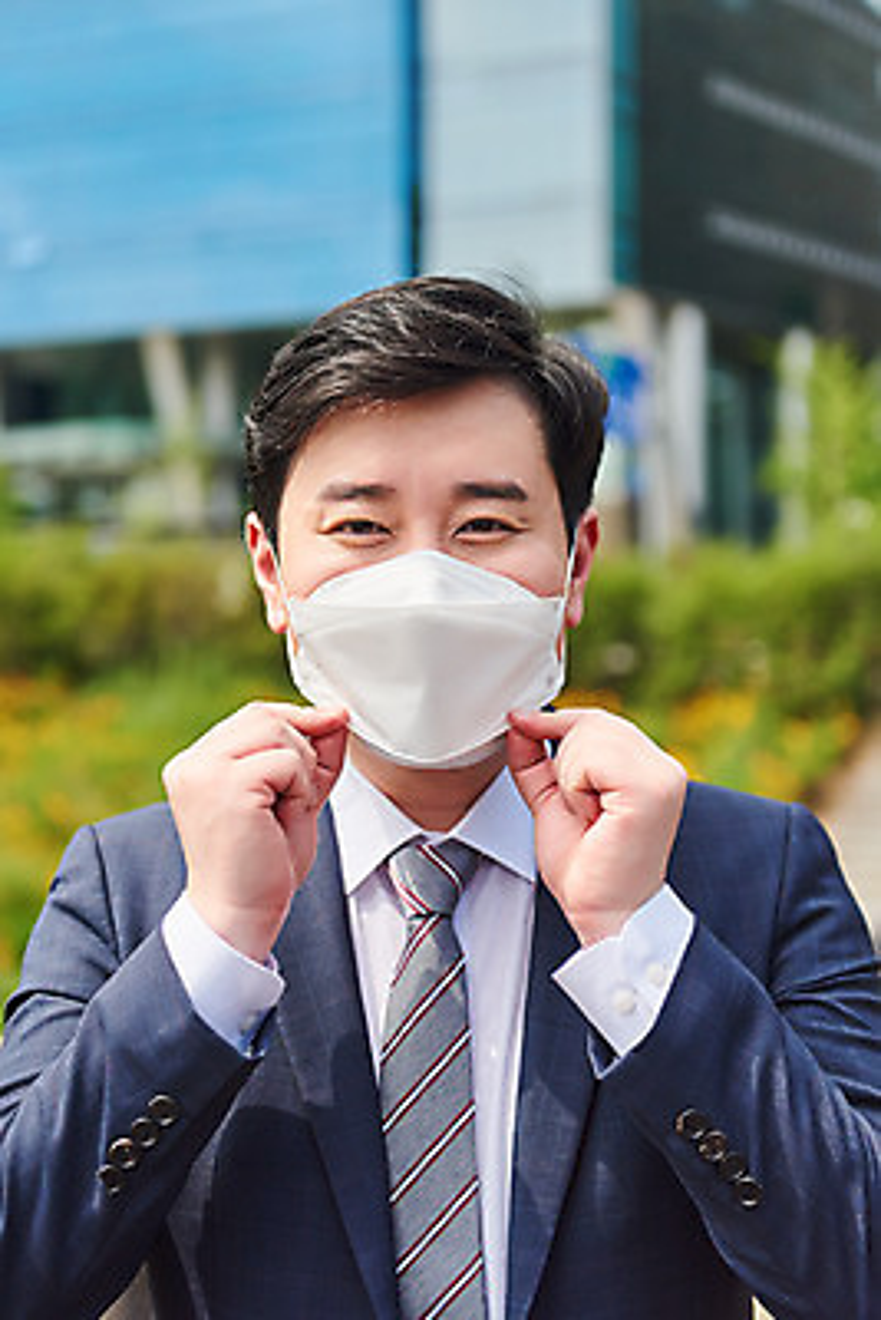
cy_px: 660
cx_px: 440
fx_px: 2200
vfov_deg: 33.4
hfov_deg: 22.6
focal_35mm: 60
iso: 200
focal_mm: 60
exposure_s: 1/3200
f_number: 3.5
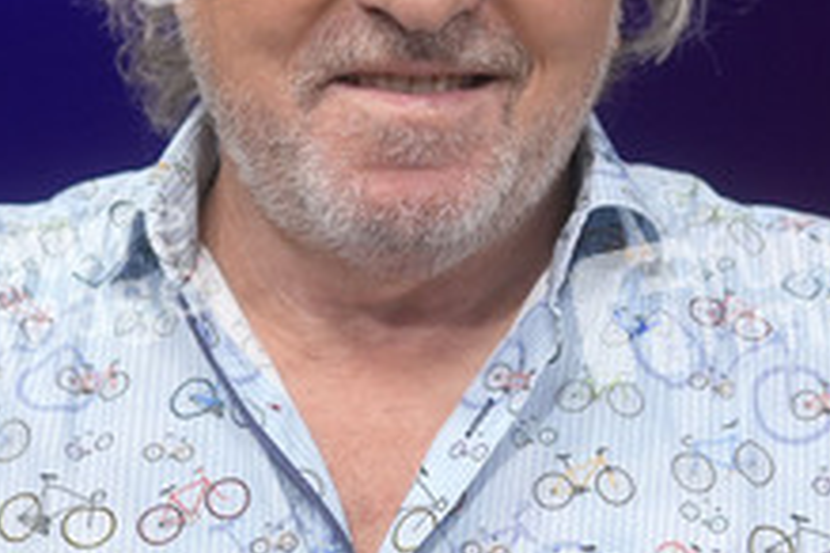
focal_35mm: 82
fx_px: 1890
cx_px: 421
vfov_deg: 16.5
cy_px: 106
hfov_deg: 24.8
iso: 640
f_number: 2.2
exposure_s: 1/400
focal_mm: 30
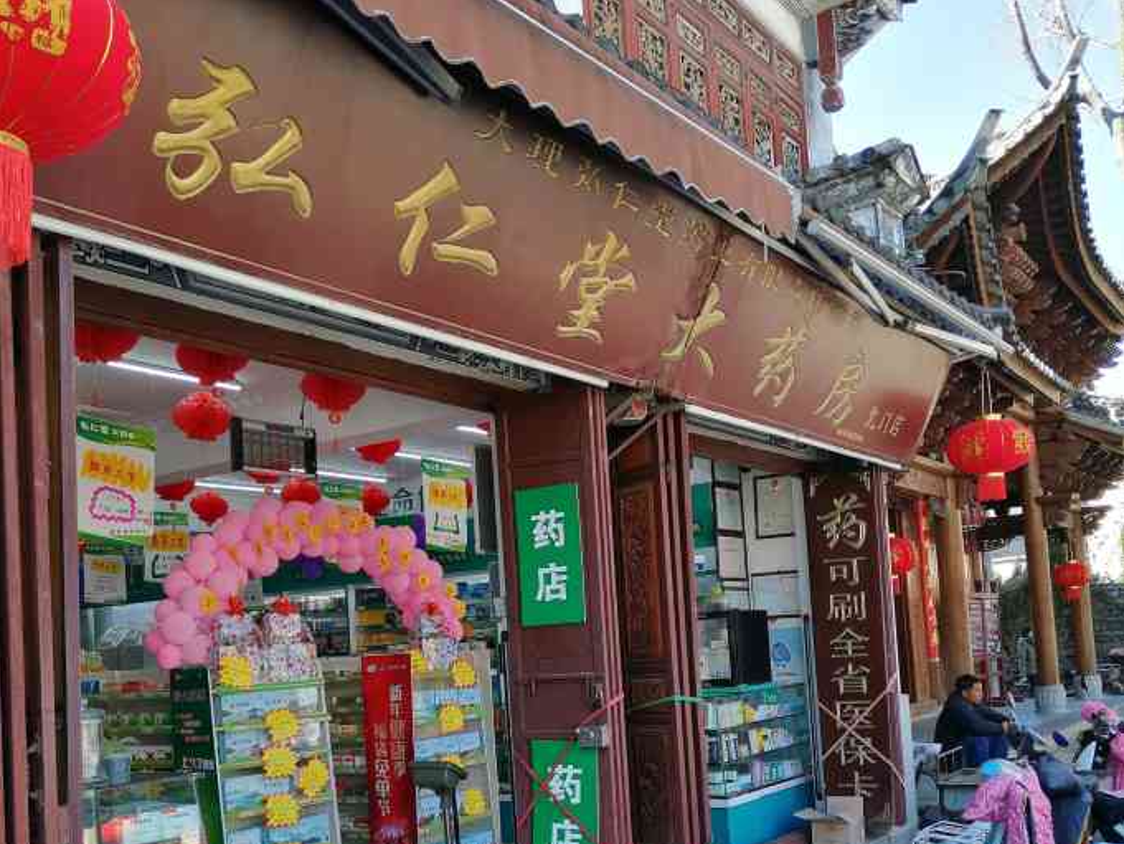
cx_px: 550
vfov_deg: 38.1
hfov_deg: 50.1
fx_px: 1202
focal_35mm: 37
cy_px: 582
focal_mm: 3.96
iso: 50
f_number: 1.8
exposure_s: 1/132
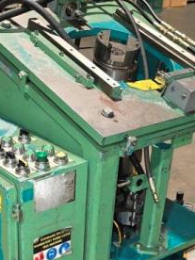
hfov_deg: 22.7
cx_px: 43
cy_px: 242
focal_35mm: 64
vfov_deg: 28.9
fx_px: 481
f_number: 1.7
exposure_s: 1/12
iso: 125
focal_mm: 6.3
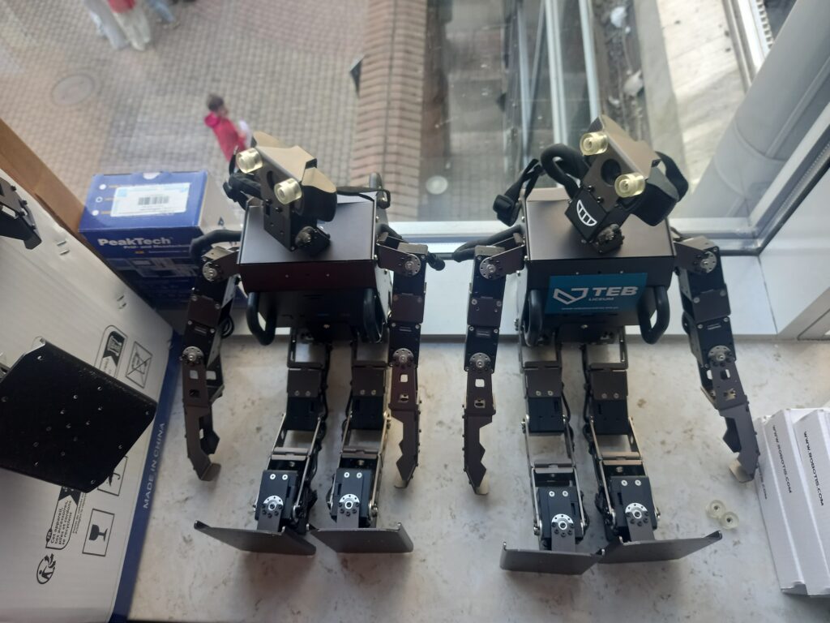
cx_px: 415
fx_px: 599
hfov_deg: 69.4
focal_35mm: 25
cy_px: 312
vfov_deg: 54.9
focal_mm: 4.6
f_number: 2
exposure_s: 1/60
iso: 125
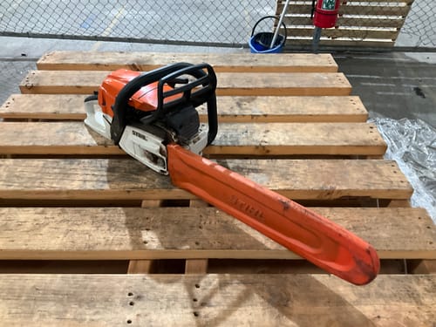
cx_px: 218
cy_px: 164
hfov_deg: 61.7
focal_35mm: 29
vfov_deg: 48.2
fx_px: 365
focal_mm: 3
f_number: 1.8
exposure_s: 1/33
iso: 320
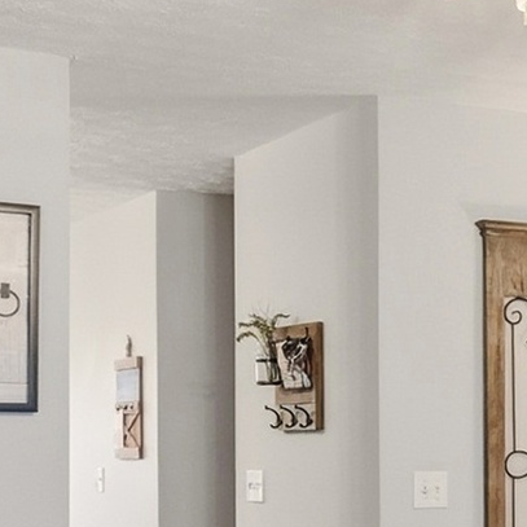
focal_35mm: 94
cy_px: 513
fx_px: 1619
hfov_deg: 17.3
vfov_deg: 18.1
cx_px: 701
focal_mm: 10
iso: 400
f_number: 9
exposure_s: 1/40
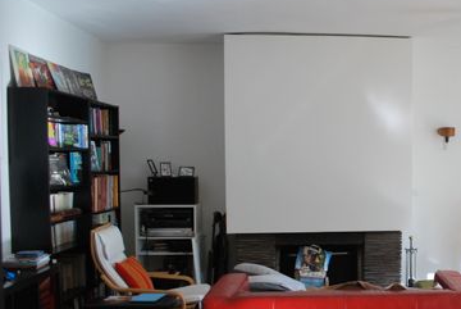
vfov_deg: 29.8
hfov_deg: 41.3
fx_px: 577
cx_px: 383
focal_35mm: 45
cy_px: 197
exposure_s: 1/25
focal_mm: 18
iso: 400
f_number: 3.5
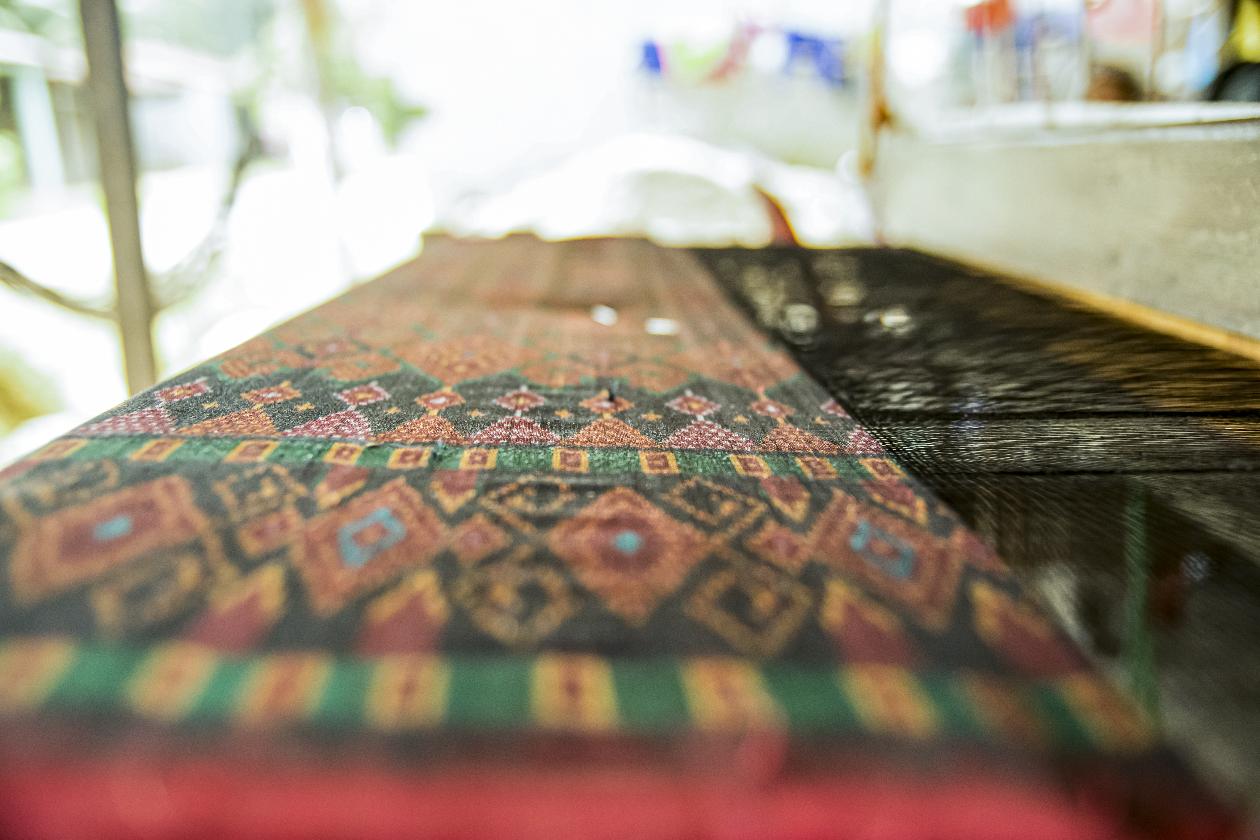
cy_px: 420
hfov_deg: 51.3
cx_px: 630
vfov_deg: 35.5
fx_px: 1312
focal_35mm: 38
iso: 200
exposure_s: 1/200
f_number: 2.8
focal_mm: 25
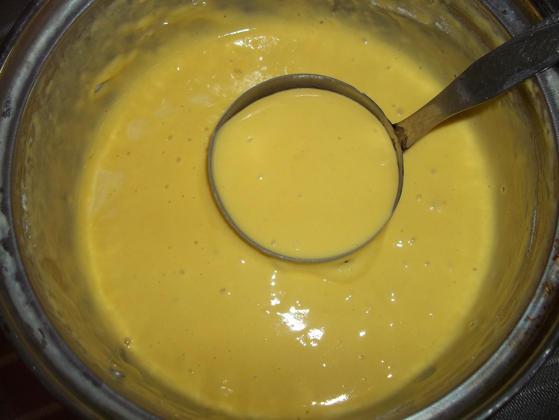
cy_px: 210
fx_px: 517
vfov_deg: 44.2
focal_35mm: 32
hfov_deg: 56.8
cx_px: 280
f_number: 2.9
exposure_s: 1/60
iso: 80
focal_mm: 5.7
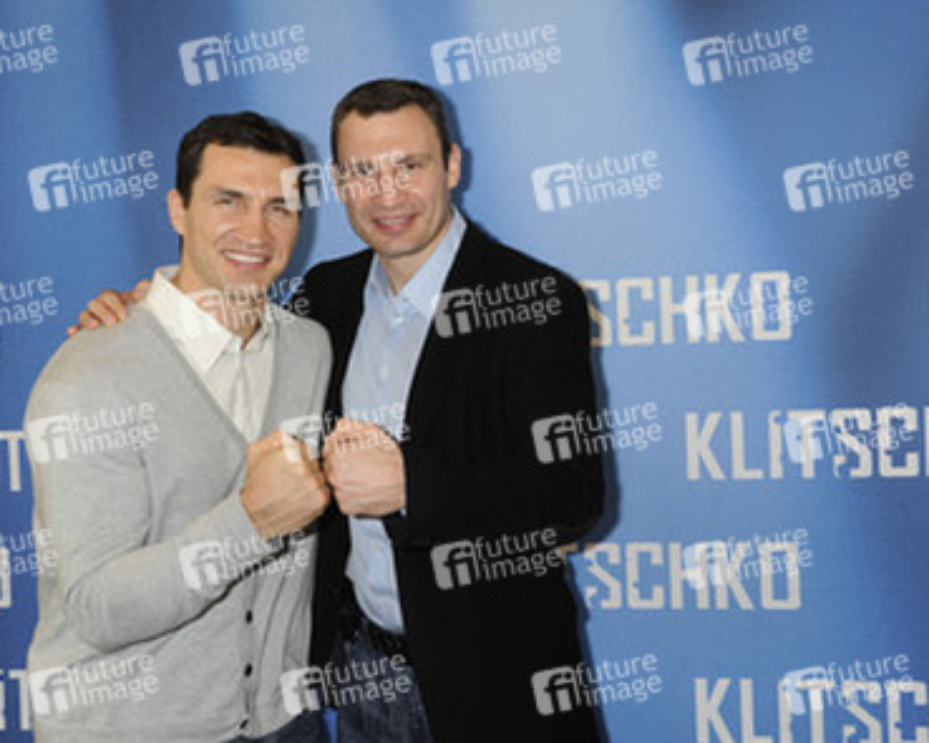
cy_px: 370
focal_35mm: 55
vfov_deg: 27.6
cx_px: 530
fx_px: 1512
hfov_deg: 34.1
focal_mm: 48
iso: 640
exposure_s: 1/160
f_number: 5.6
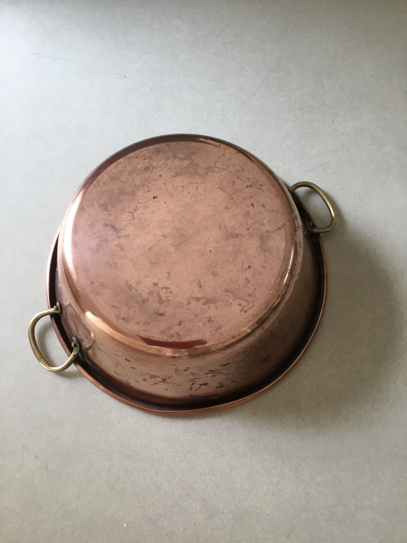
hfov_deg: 45.4
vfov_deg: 58.4
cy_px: 272
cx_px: 204
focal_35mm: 31
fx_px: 486
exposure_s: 1/33
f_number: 2.4
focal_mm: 3.3
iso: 32
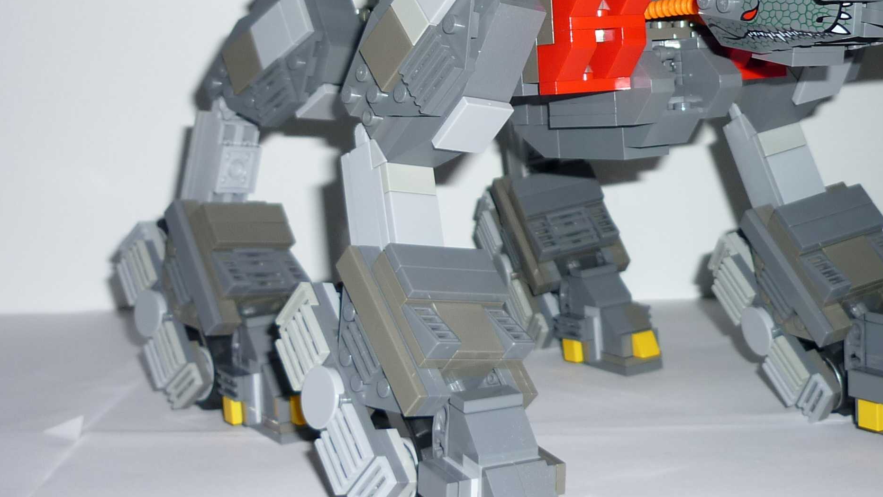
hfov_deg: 33.2
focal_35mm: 63
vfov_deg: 18.8
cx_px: 537
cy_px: 54
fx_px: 1475
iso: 100
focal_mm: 5.5
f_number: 2.8
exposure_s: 1/60
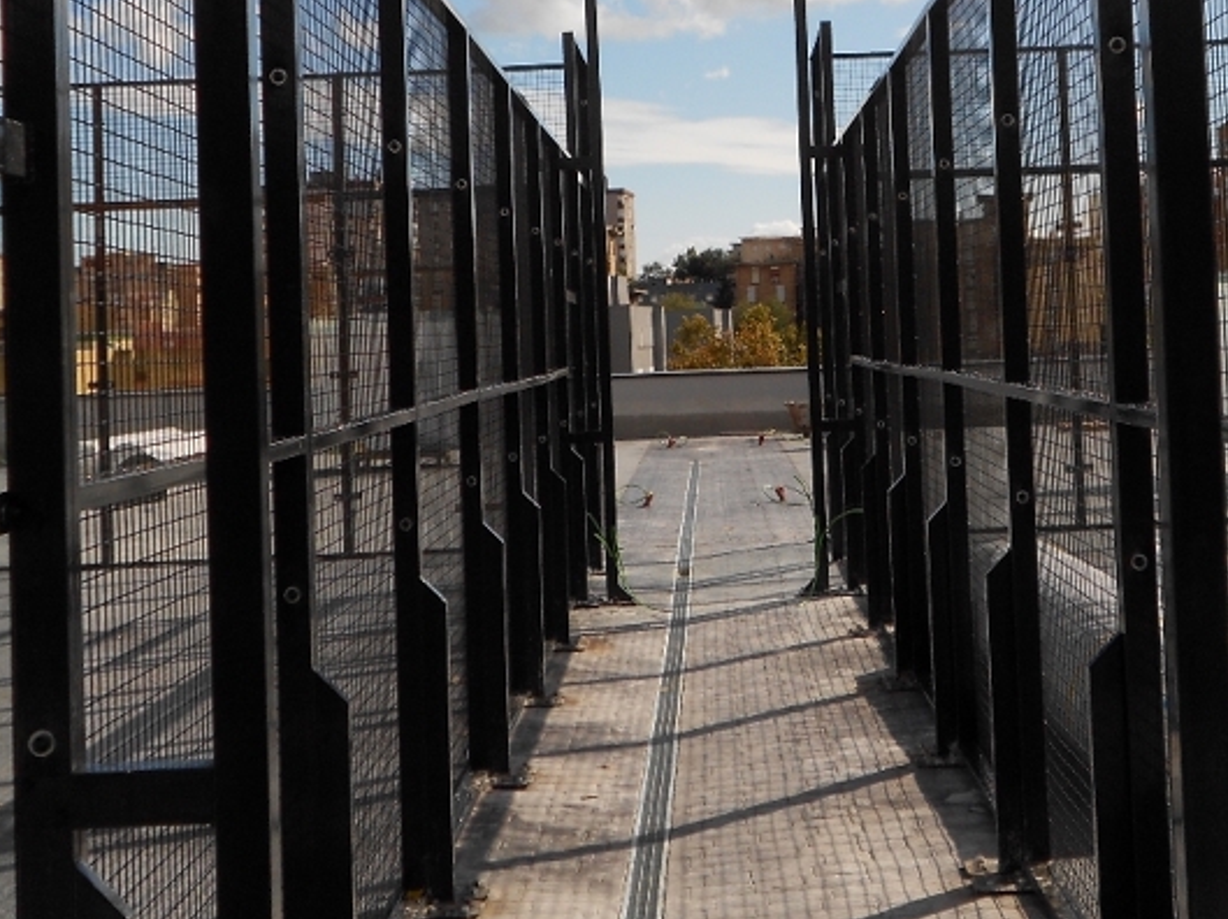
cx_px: 689
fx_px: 2233
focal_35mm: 63
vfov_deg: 23.0
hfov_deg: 30.7
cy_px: 217
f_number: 3.9
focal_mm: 6.7
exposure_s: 1/1250
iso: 80
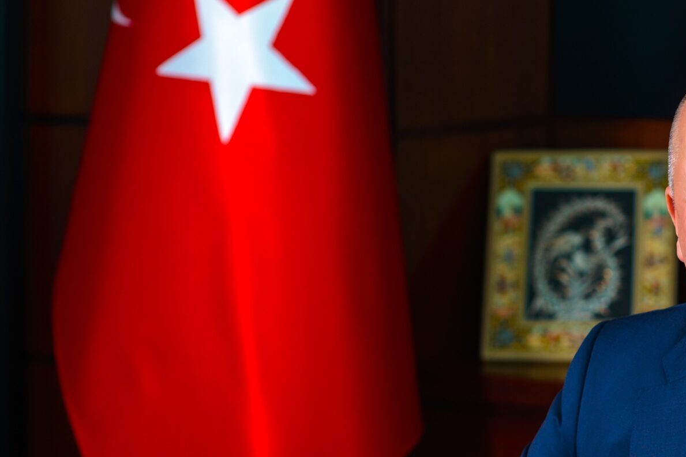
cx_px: 628
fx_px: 3487
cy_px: 409
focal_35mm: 183
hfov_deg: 11.2
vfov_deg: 7.5
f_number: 3.5
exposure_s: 1/125
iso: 320
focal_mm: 85
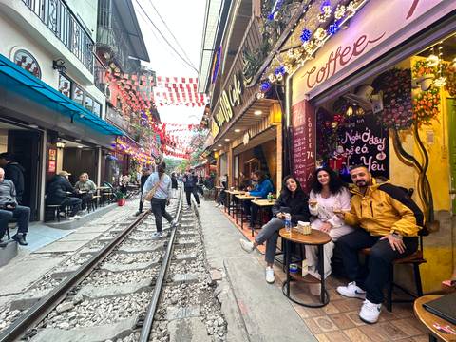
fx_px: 184
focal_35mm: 14
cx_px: 228
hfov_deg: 102.1
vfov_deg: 85.7
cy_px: 171
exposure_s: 1/100
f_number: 2.2
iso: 64
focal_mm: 2.22
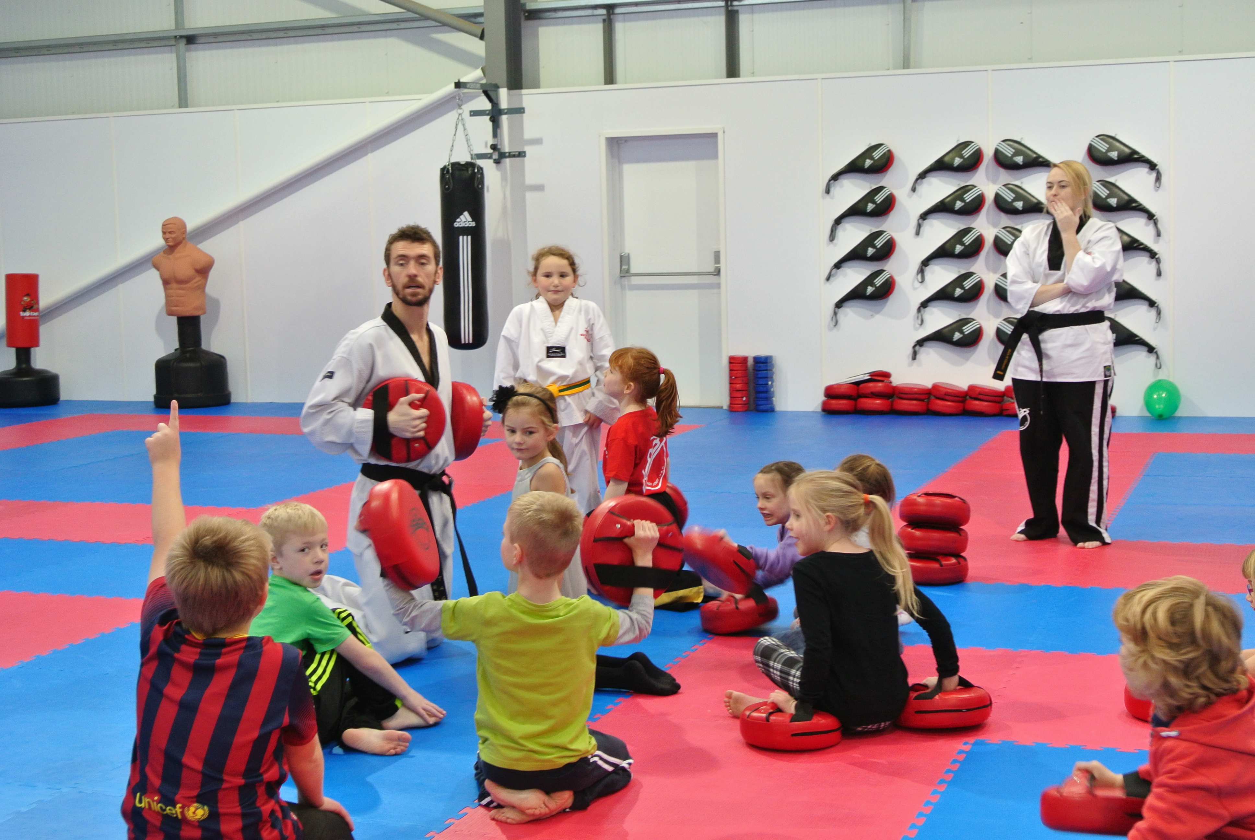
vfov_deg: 26.6
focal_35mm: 51
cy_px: 420
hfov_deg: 38.8
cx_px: 628
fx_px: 1780
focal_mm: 18.9
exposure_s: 1/50
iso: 400
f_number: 4.8
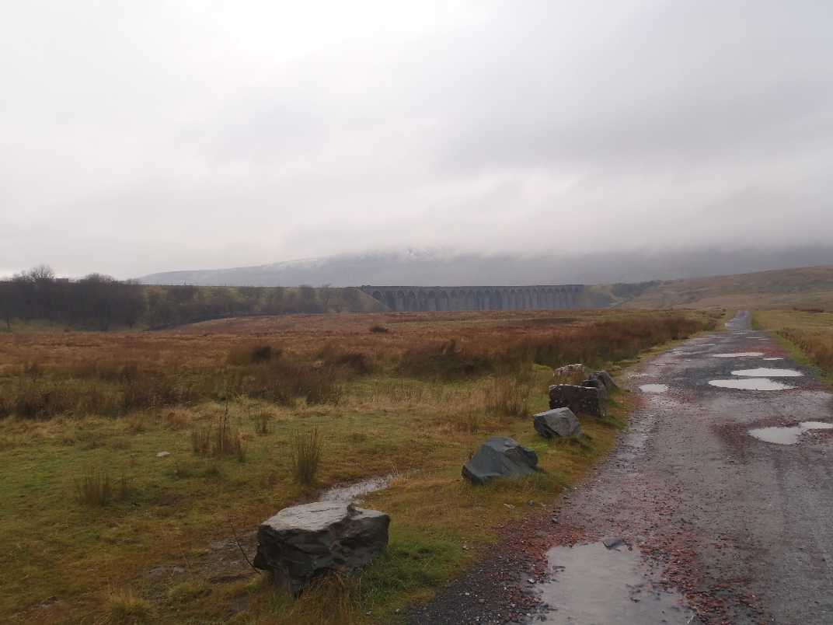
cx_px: 416
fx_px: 674
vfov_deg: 49.7
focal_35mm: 28
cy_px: 312
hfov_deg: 63.4
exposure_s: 1/100
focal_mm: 5
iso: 80
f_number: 4.5
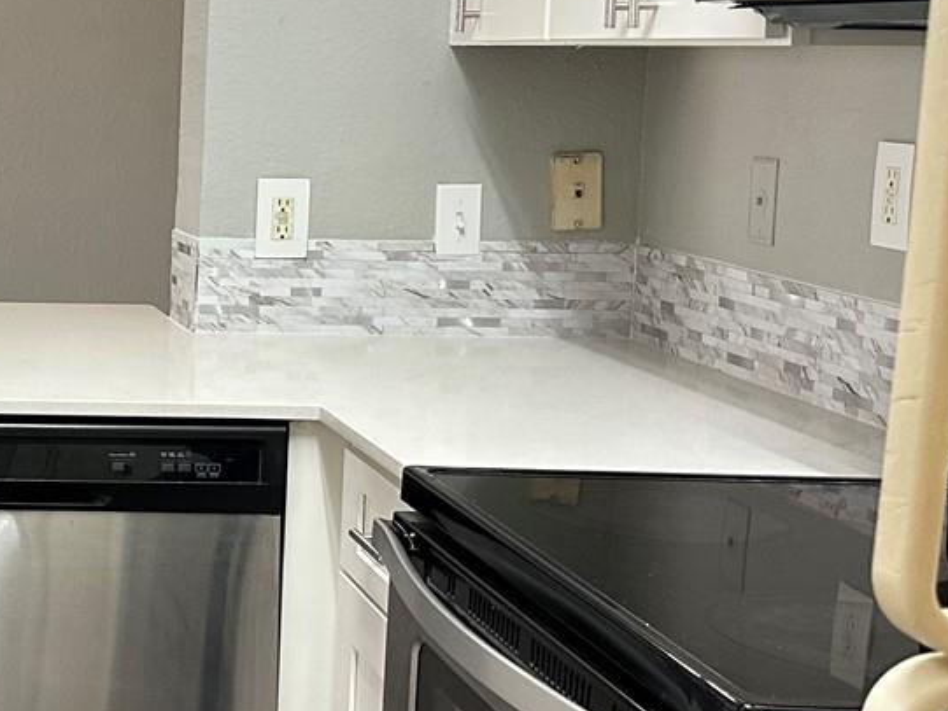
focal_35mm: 71
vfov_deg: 20.7
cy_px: 296
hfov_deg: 24.5
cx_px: -221
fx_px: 1945
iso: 250
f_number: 1.78
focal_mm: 6.86
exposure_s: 1/60
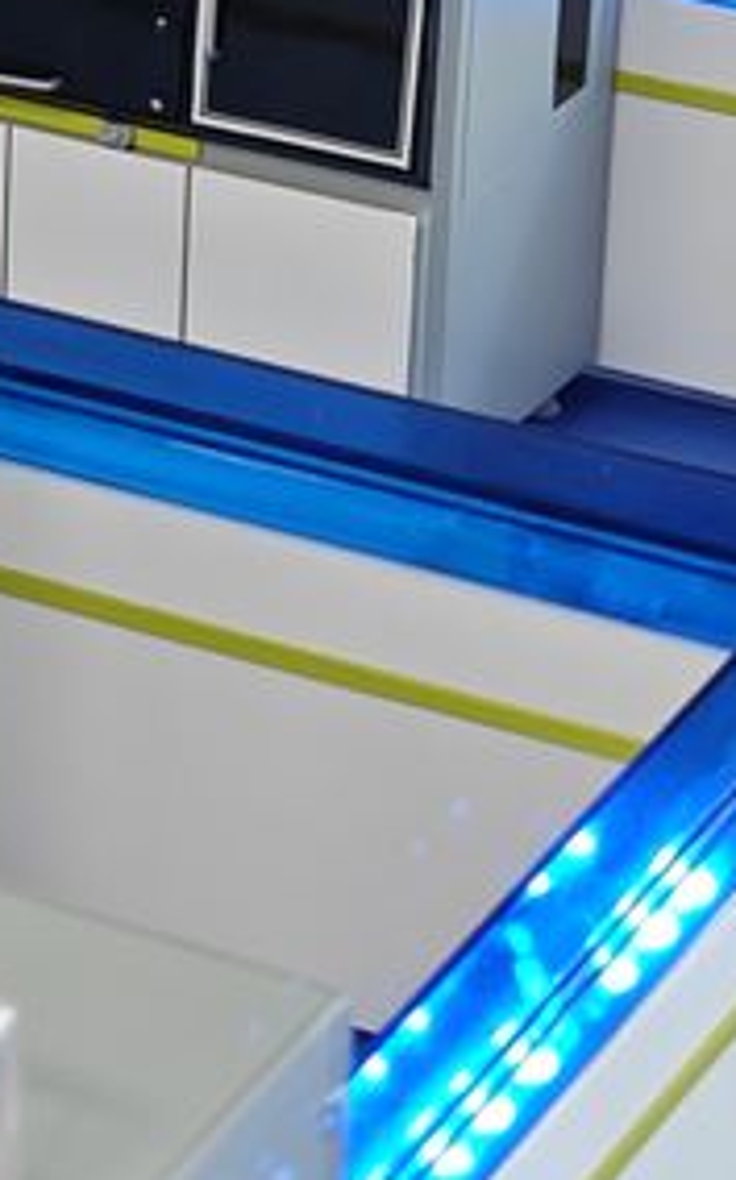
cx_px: -249
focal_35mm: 176
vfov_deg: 11.9
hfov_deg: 7.4
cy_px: 199
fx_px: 5660
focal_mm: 8.7
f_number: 1.9
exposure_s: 1/100
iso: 200
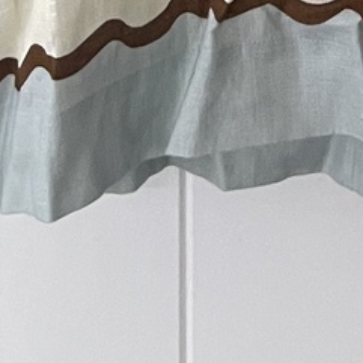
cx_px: 410
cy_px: -758
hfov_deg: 11.7
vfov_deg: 9.2
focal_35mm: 147
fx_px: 1744
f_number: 1.6
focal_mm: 5.1
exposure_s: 1/60
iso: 250
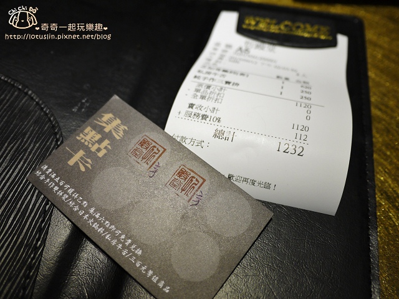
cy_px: 150
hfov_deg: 63.4
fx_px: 323
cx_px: 200
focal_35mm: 28
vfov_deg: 49.7
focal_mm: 14
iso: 250
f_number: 2.5
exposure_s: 1/60
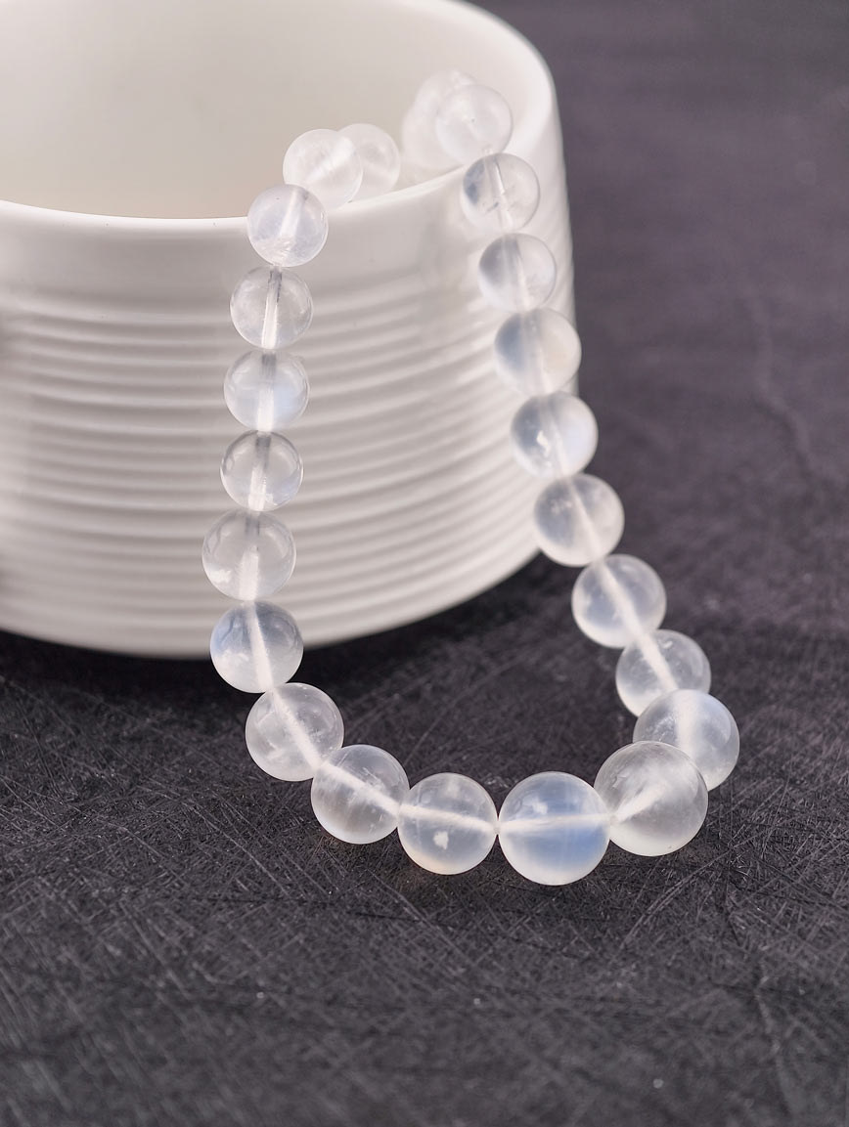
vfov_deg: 23.0
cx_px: 424
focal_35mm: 85
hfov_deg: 17.4
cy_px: 564
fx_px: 2773
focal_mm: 22.48
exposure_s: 1/160
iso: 125
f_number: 2.67
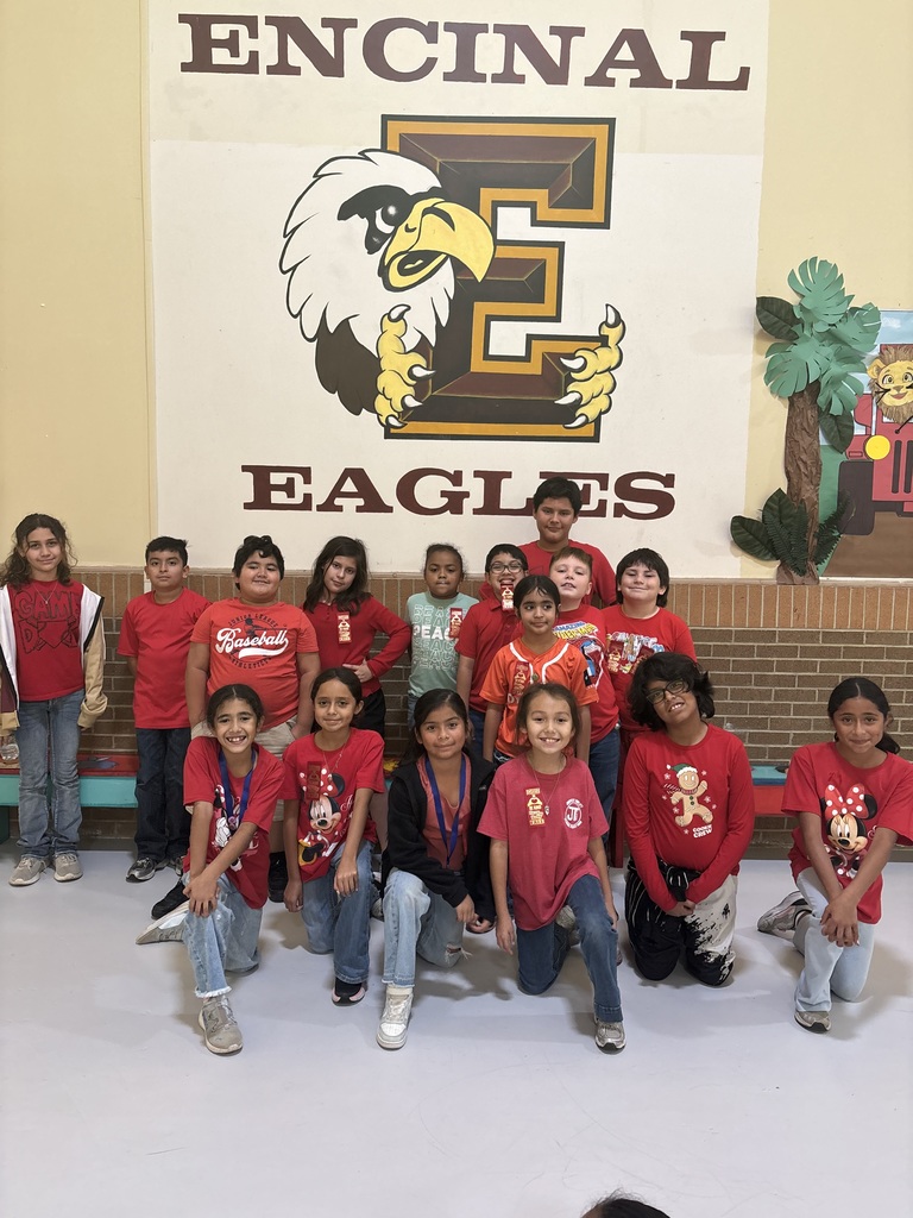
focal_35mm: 26
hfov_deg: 53.1
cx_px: 456
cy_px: 609
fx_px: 914
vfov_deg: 67.3
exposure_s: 1/60
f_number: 1.6
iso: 160
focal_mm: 5.96
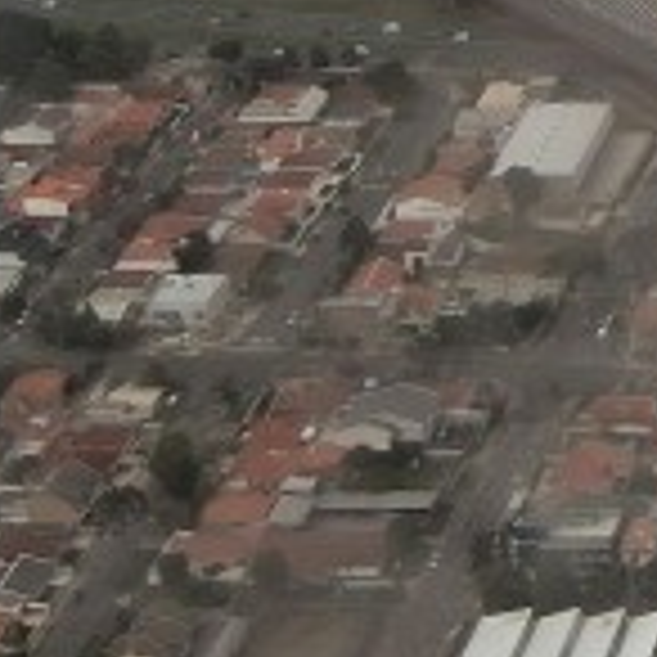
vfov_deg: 10.2
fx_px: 3242
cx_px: 1516
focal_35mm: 151
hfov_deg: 10.2
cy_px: -882
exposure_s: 1/132
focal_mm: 3.98
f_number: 1.8
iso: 25
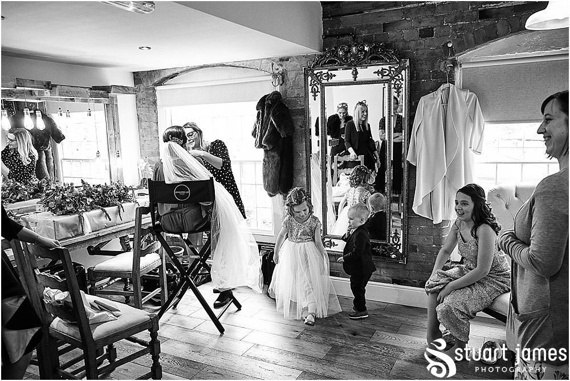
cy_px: 190
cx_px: 285
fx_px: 428
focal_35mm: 27
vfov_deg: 48.0
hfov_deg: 67.4
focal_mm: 18
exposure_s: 1/125
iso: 3200
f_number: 2.8
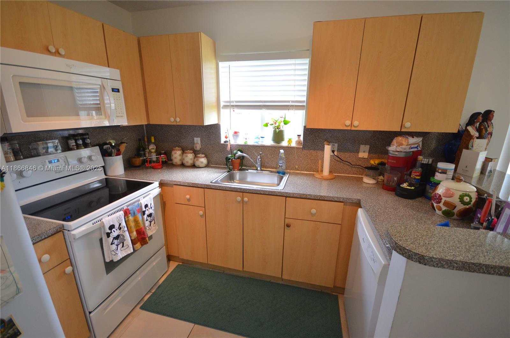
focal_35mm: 15
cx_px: 255
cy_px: 169
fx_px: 212
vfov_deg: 77.0
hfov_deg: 100.5
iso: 800
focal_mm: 10
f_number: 4
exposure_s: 1/60
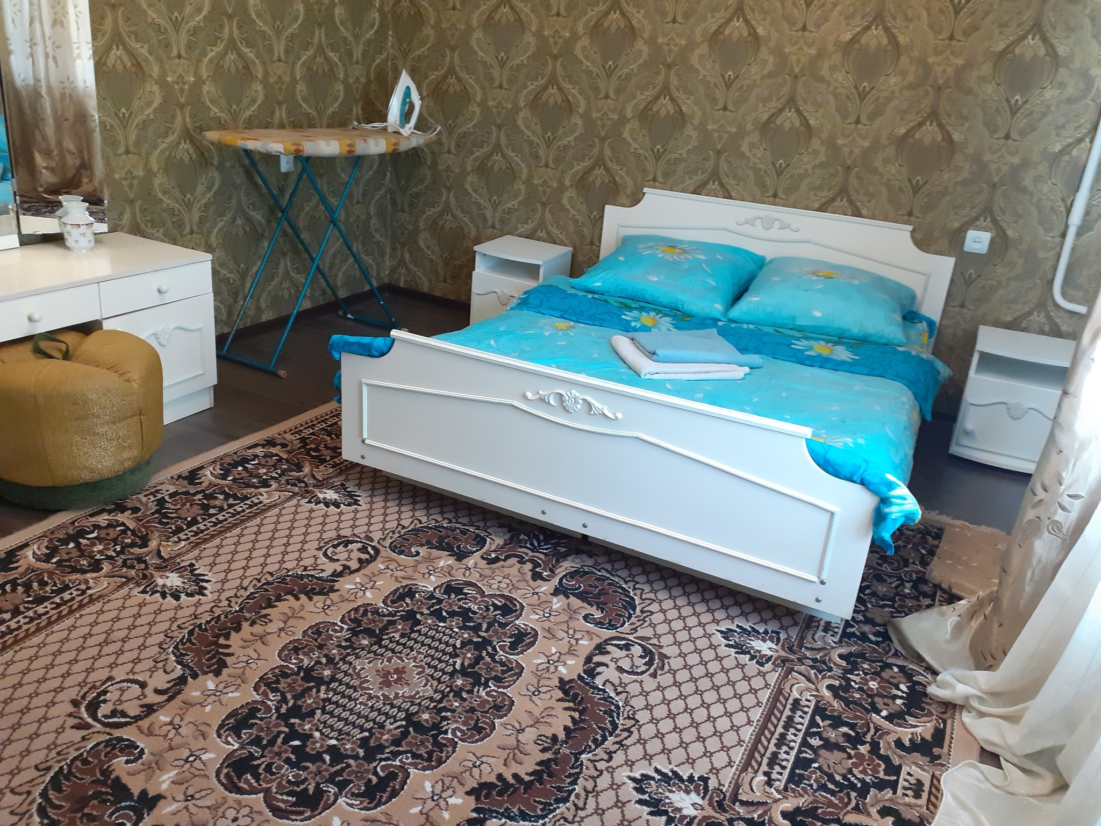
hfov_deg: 65.3
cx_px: 550
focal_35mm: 27
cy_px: 413
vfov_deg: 51.4
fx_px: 859
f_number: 1.9
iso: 200
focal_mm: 3.6
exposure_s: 1/50
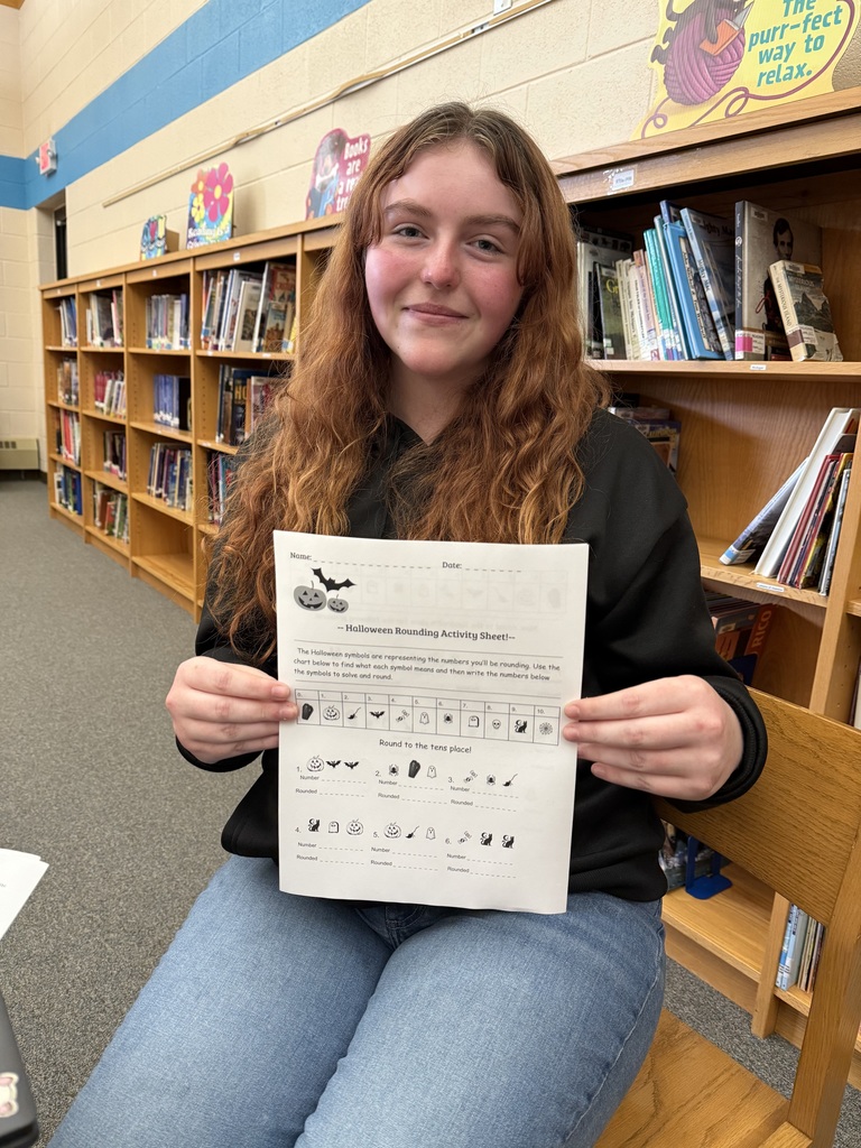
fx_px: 796
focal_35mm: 24
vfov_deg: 71.6
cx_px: 430
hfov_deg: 56.8
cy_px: 574
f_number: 1.78
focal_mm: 6.76
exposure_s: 1/60
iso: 250
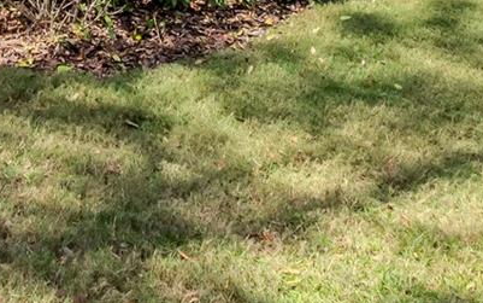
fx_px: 803
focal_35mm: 61
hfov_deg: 32.4
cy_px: -284
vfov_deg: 16.7
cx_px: 84
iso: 500
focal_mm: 10
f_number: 7.1
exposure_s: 1/1250
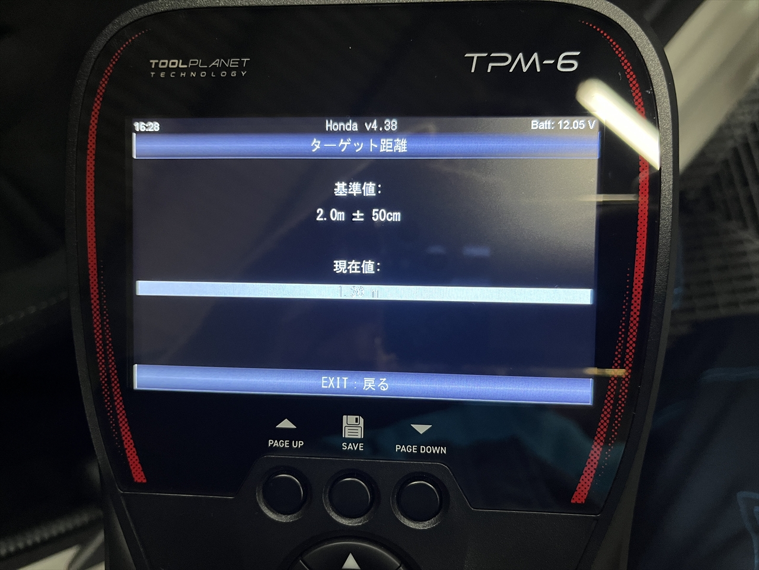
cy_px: 285
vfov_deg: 53.1
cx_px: 380
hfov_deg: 67.3
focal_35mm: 26
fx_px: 570
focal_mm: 5.1
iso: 125
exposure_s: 1/60
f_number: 1.6
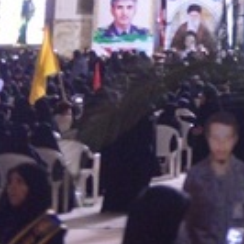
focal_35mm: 246
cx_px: 615
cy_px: -166
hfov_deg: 6.7
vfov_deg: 7.0
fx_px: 1962
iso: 5000
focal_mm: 48
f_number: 2.8
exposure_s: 1/50
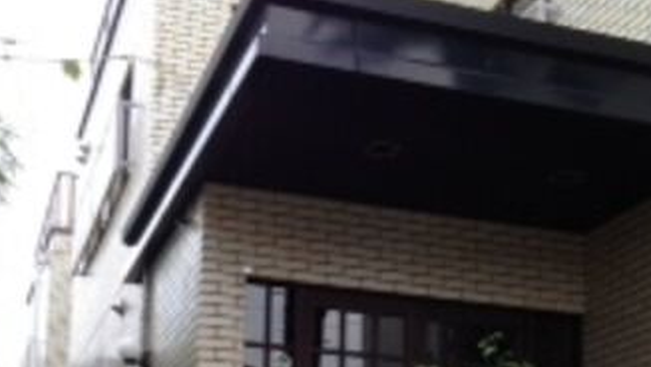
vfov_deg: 16.7
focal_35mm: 70
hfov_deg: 30.1
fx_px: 1208
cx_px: 311
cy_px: 411
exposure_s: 1/319
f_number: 2.4
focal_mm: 4.28
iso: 50
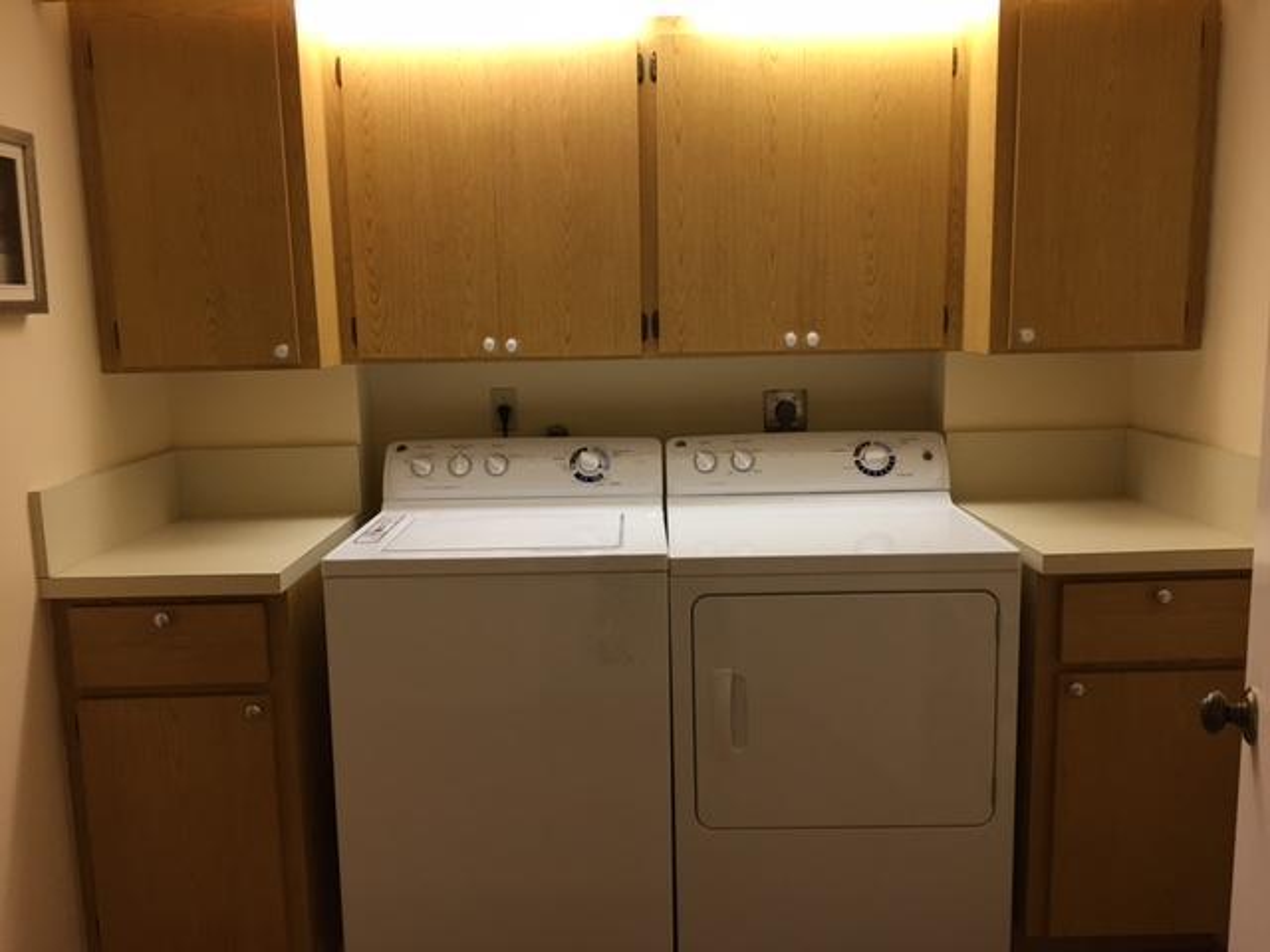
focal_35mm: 29
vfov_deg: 48.2
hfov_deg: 61.7
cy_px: 476
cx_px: 635
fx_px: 1064
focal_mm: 4.15
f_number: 2.2
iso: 80
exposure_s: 1/30
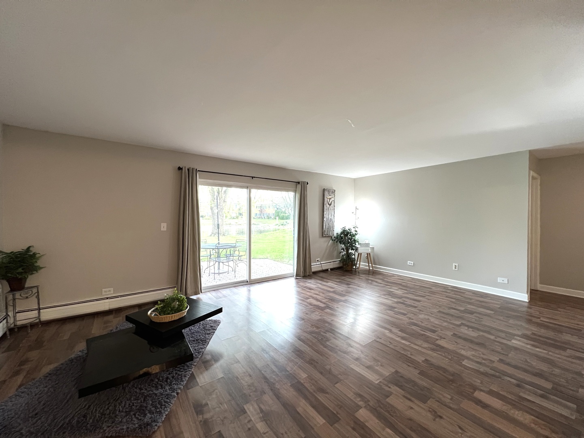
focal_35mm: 13
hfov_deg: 106.2
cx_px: 292
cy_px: 219
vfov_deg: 89.9
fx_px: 219
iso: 500
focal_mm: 1.57
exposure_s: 1/60
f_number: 1.8
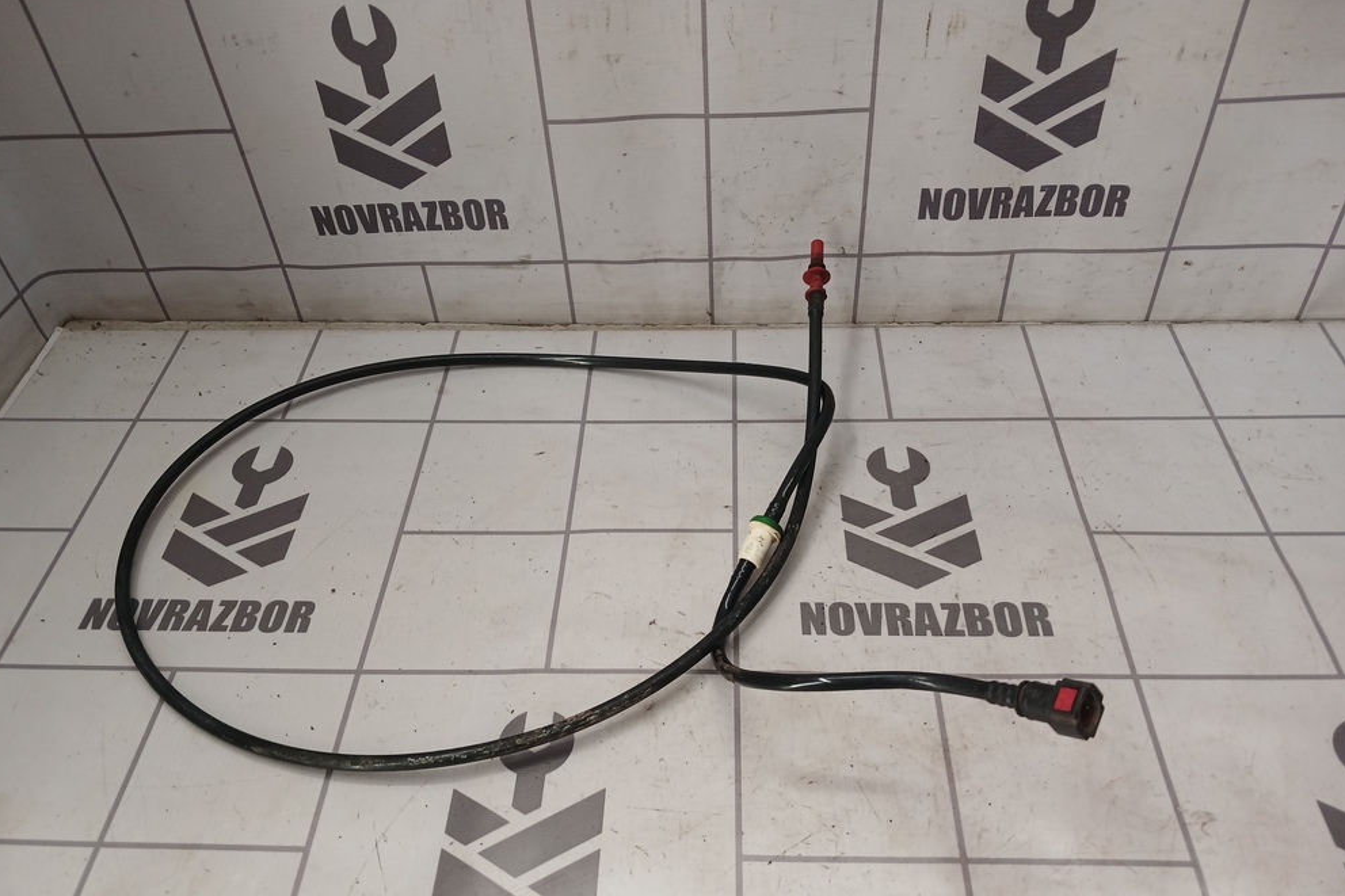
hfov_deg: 63.7
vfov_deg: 44.8
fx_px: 1083
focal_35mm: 29
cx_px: 659
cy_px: 516
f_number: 1.8
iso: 80
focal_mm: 4
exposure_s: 1/50
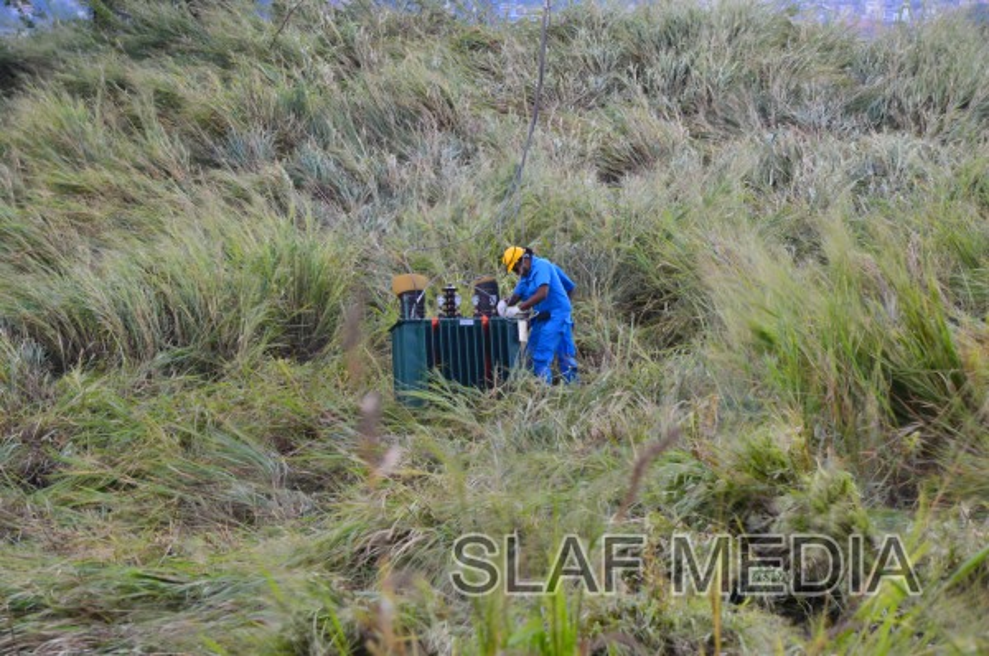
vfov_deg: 8.7
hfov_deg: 13.1
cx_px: 494
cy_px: 328
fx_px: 4320
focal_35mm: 158
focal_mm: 105
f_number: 9
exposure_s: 1/100
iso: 400
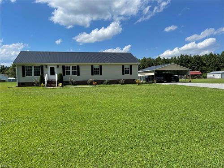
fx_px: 168
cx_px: 112
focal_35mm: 26
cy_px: 84
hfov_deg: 67.3
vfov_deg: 53.1
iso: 32
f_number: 1.6
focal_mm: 4.2
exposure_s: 1/4000
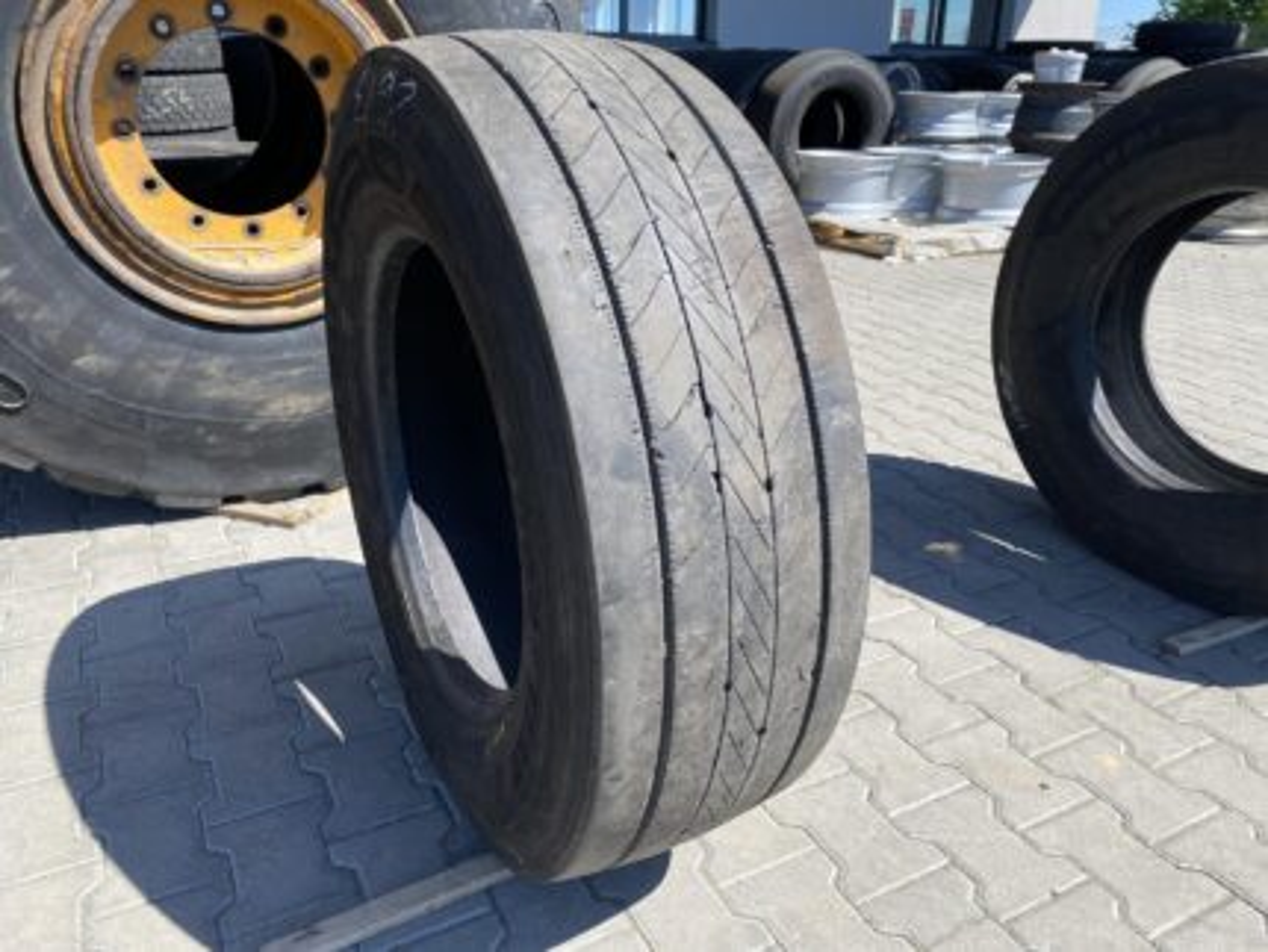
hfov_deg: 67.3
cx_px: 634
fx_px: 953
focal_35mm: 26
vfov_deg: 53.1
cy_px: 476
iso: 32
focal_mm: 4.25
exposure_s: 1/1377
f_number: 1.8
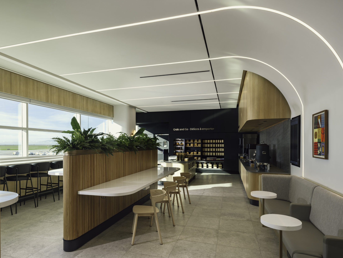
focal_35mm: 21
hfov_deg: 78.9
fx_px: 208
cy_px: 150
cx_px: 161
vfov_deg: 63.1
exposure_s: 1/13
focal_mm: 23
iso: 200
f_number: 13
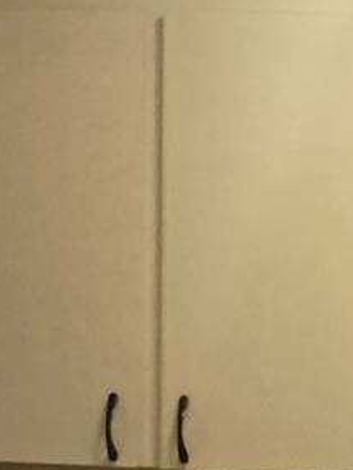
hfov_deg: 12.0
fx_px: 1632
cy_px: 519
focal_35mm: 120
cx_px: 452
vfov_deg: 15.9
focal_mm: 3.99
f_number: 1.8
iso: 200
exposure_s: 1/60
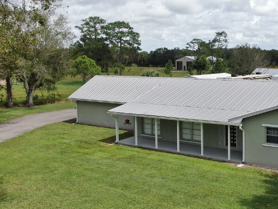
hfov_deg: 40.6
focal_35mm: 45
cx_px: 216
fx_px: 362
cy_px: 87
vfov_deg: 32.1
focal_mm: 4.39
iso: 100
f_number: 2.8
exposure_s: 1/1250
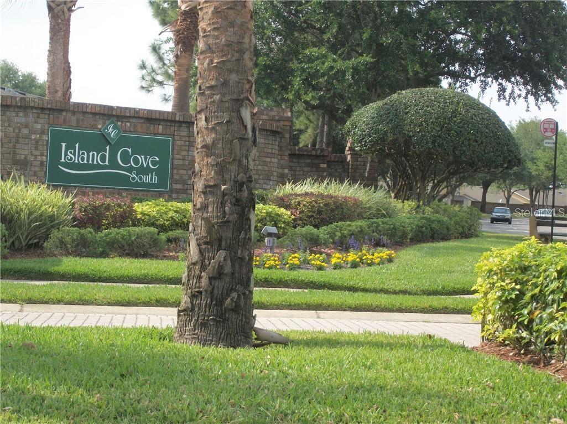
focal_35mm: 96
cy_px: 212
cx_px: 284
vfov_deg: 15.4
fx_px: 1570
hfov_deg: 20.5
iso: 80
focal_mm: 17.1
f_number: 5.2
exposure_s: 1/320
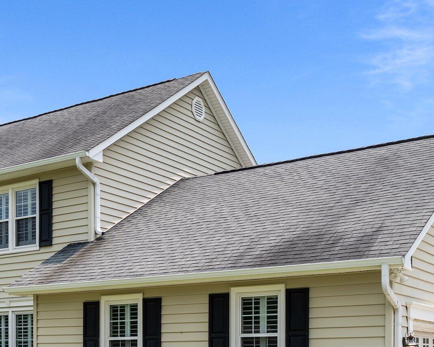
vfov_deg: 27.6
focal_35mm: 54
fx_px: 693
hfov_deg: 34.4
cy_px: 266
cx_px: 146
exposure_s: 1/250
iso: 64
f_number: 7.1
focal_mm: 30
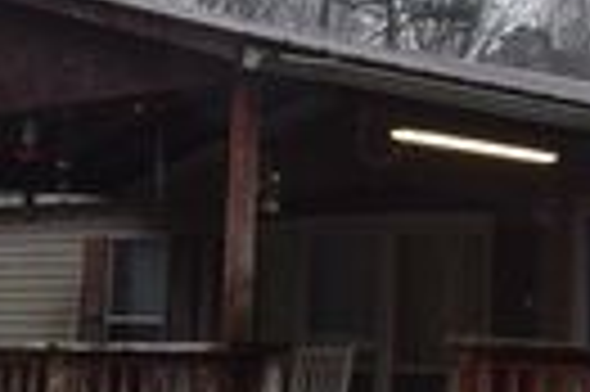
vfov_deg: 13.2
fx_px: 1686
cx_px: 576
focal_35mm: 103
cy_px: 47
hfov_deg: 19.3
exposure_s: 1/80
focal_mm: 18
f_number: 8
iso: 400
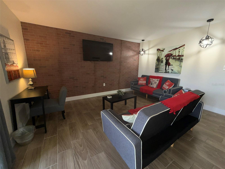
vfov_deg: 85.7
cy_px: 84
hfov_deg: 102.1
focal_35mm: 14
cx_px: 112
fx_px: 91
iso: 64
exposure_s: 1/60
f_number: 2.2
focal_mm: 2.22
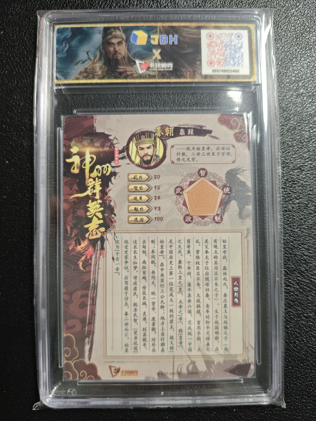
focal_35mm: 26
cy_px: 210
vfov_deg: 67.3
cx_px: 158
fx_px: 316
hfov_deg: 53.1
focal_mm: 4.94
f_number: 1.5
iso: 400
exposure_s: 1/100
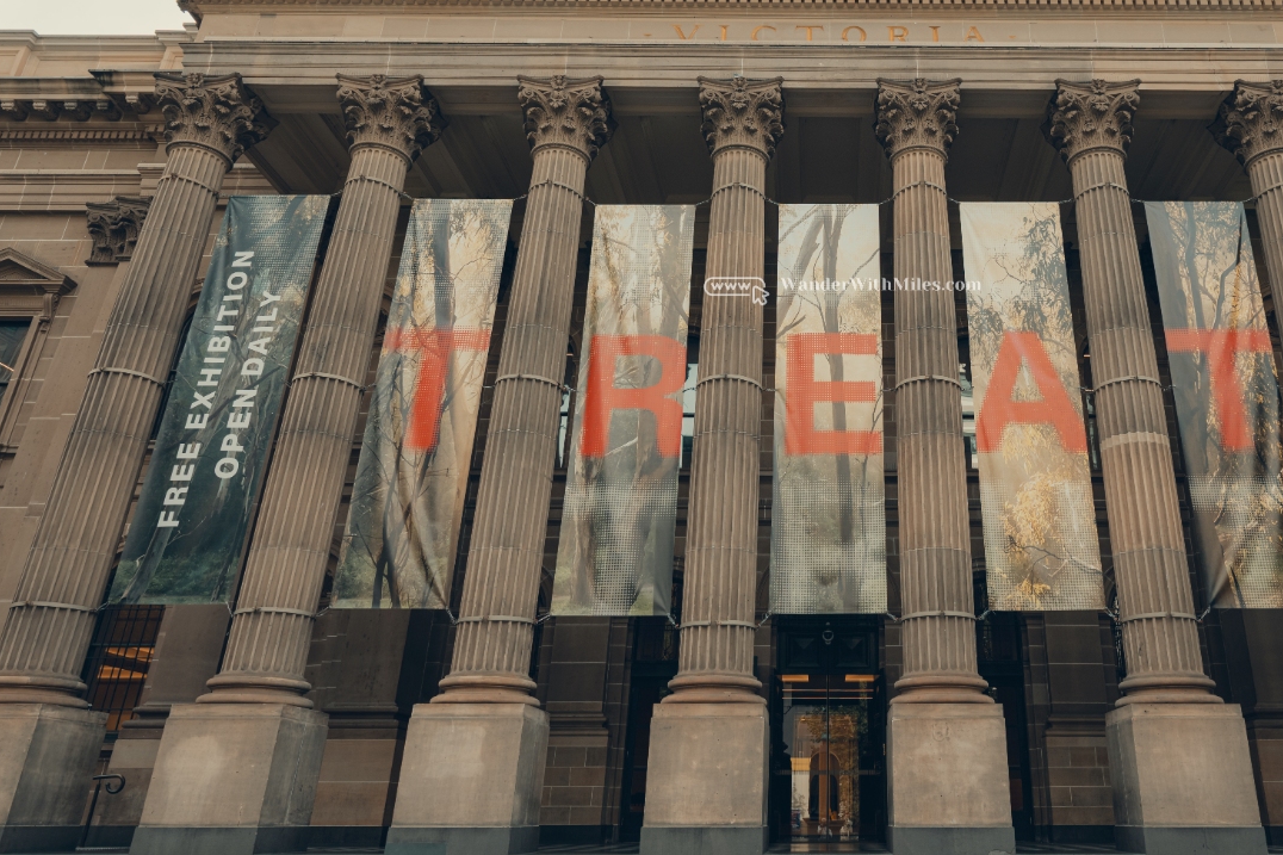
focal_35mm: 29
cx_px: 843
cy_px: 292
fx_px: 1033
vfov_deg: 44.4
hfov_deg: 62.3
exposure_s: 1/210
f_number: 4
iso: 200
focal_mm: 25.5
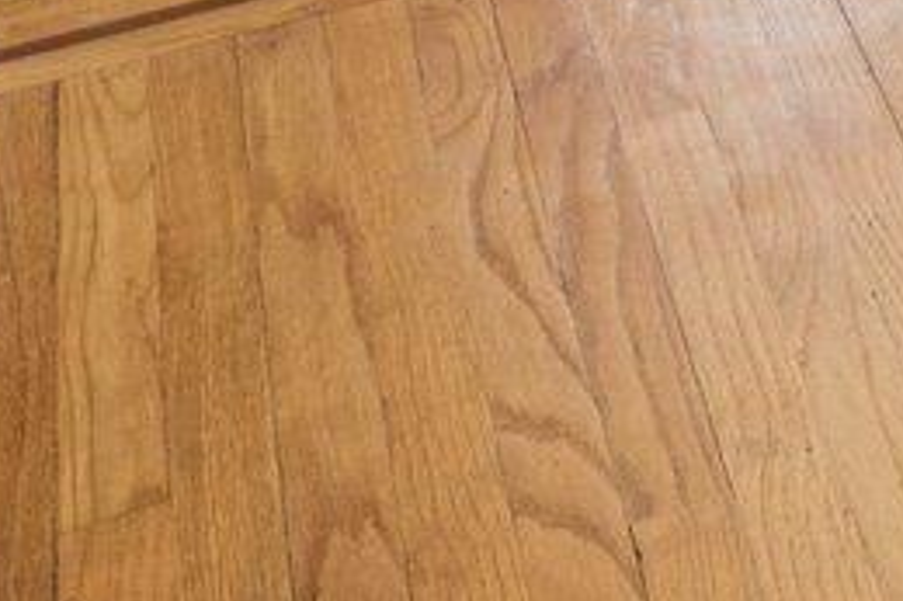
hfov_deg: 12.4
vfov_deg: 7.9
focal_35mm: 126
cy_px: -1626
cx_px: 2226
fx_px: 3158
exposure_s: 1/5
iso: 400
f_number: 8
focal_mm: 16
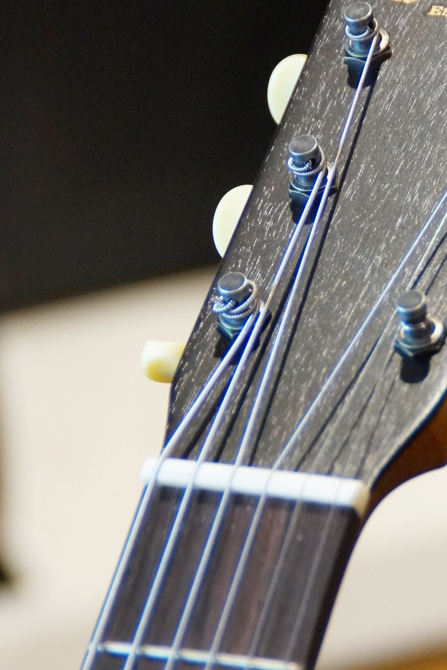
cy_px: 269
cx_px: 372
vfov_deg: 5.6
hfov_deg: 3.8
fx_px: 6816
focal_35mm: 366
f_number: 6.3
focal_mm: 135
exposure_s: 1/160
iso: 2000
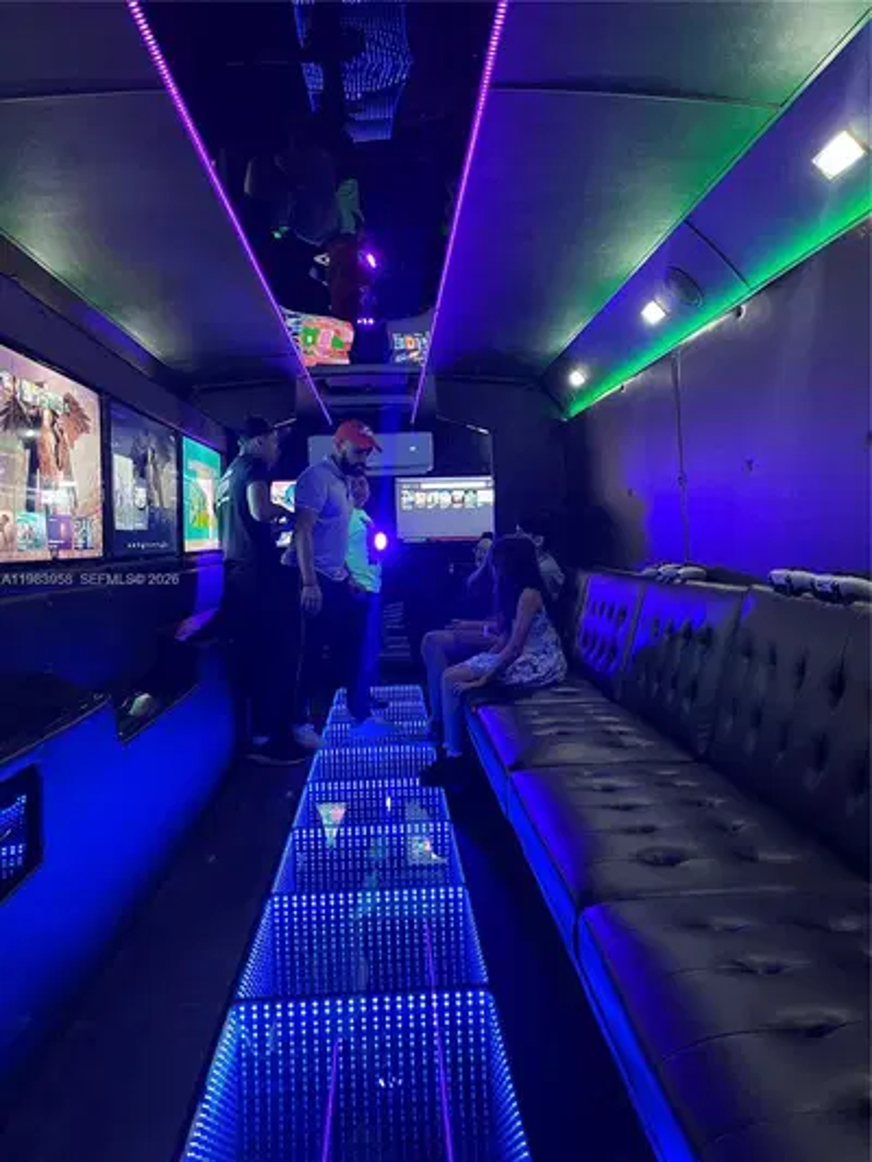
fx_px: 873
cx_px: 436
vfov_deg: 67.3
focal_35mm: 26
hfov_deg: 53.1
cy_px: 581
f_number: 1.6
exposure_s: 1/31
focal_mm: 5.1
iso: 640
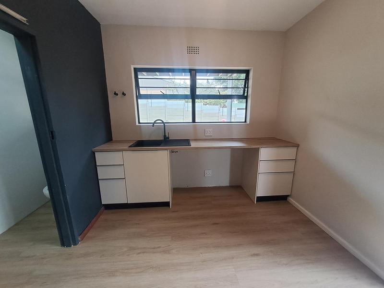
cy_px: 144
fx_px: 144
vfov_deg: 89.9
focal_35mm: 13
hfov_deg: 106.2
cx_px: 192
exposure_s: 1/50
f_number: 2.2
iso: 100
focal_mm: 1.42
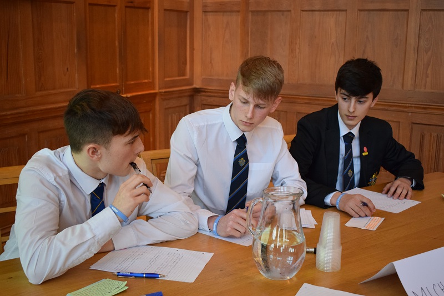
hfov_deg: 45.0
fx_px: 536
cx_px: 222
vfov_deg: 30.8
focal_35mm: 44
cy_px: 148
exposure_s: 1/60
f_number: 4.2
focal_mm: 29
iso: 2000
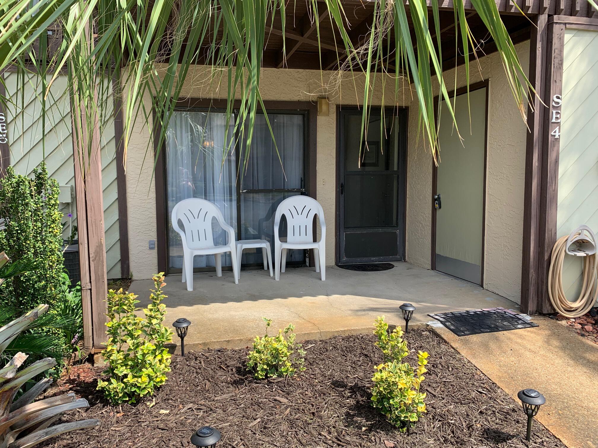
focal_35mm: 26
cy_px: 224
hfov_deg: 67.3
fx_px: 449
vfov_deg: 53.1
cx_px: 299
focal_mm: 4.25
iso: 25
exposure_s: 1/808
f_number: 1.8
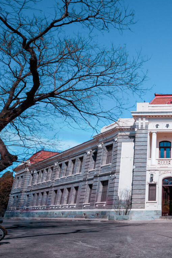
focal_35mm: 25
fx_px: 179
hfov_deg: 44.9
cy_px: 124
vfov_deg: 71.5
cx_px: 165
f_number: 18
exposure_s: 10
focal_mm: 16
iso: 200
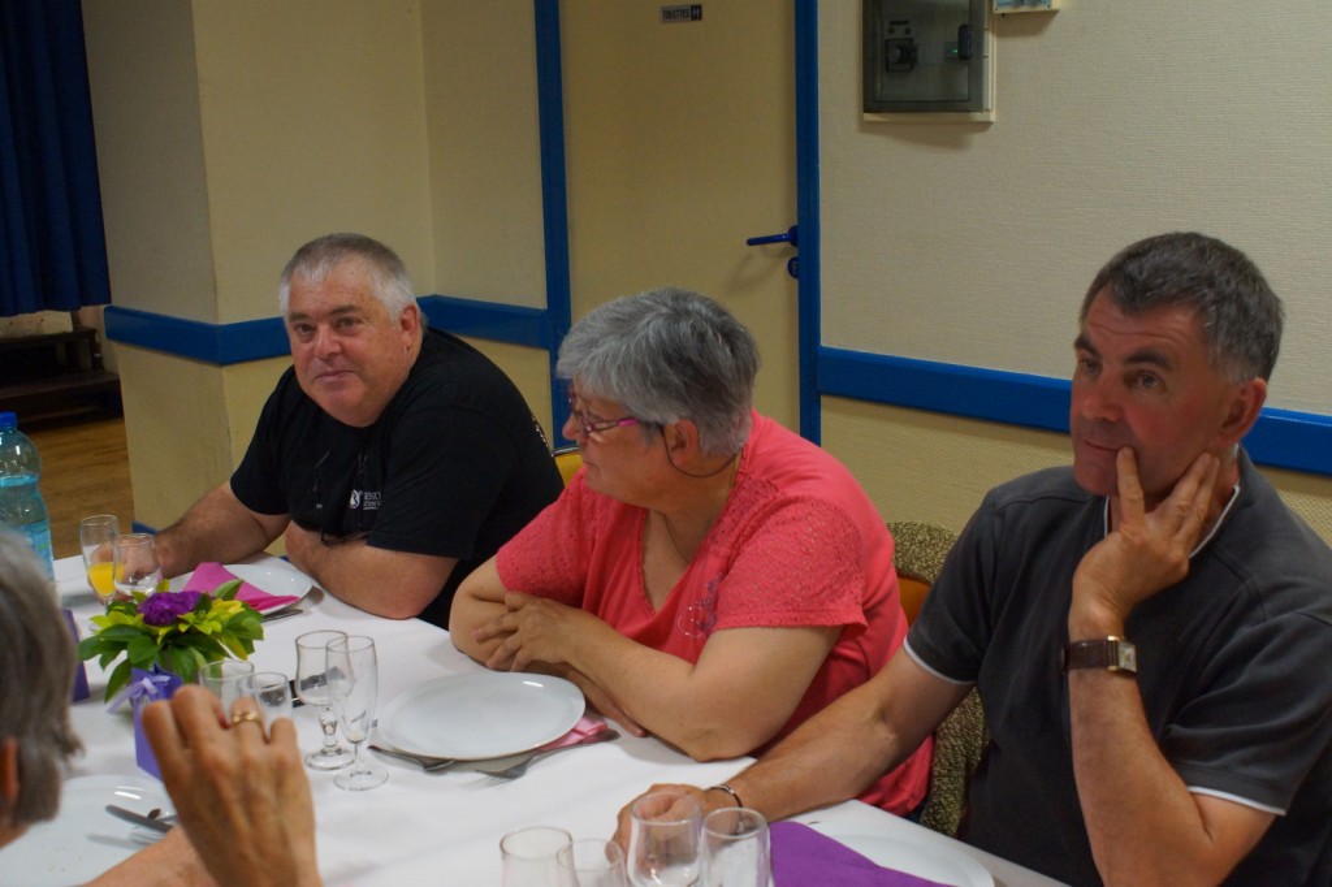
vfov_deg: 31.9
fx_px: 1553
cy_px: 444
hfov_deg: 46.4
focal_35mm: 42
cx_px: 666
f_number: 4.5
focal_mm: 28
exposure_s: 1/80
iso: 1600
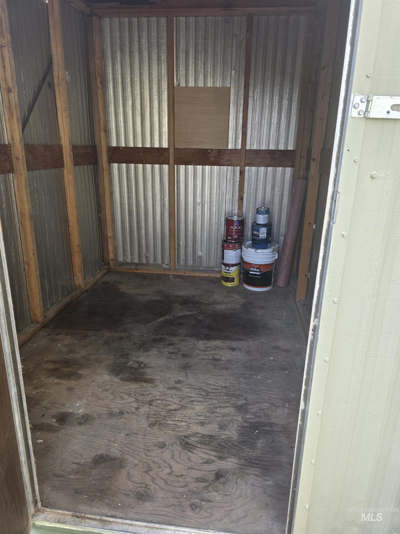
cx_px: 200
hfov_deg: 58.9
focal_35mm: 23
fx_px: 354
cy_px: 267
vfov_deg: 73.9
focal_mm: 6.3
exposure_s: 1/180
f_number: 1.7
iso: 50
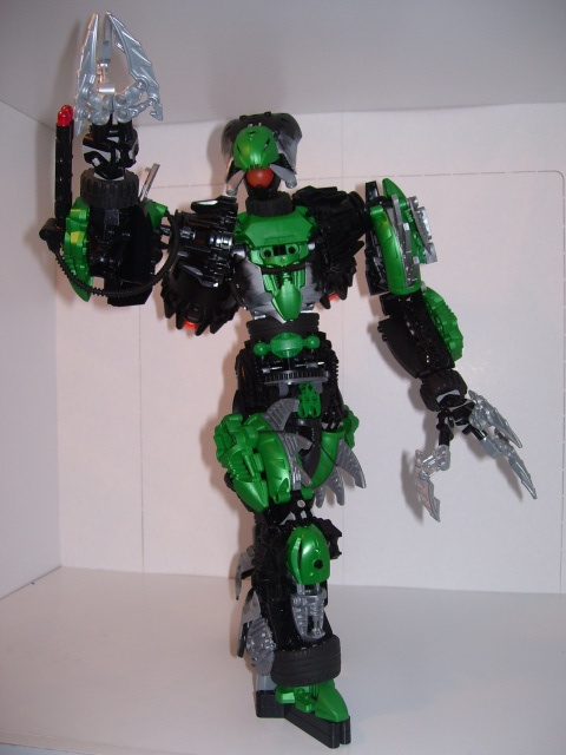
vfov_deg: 51.4
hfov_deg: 39.7
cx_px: 283
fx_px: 785
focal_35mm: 36
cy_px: 378
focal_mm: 6
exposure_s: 1/60
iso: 80
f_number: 2.7
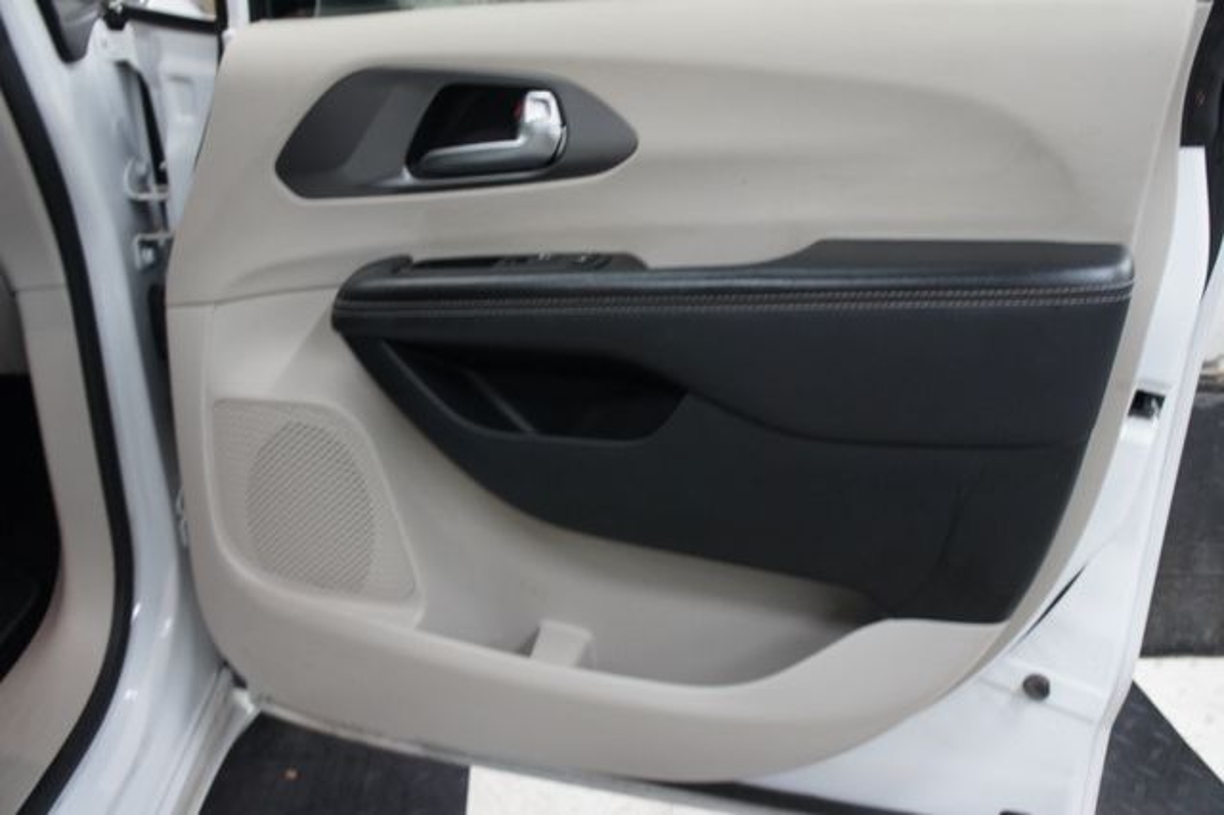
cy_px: 408
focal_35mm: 27
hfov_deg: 67.4
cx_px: 612
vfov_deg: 47.9
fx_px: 917
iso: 500
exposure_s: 1/30
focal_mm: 18
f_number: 3.5
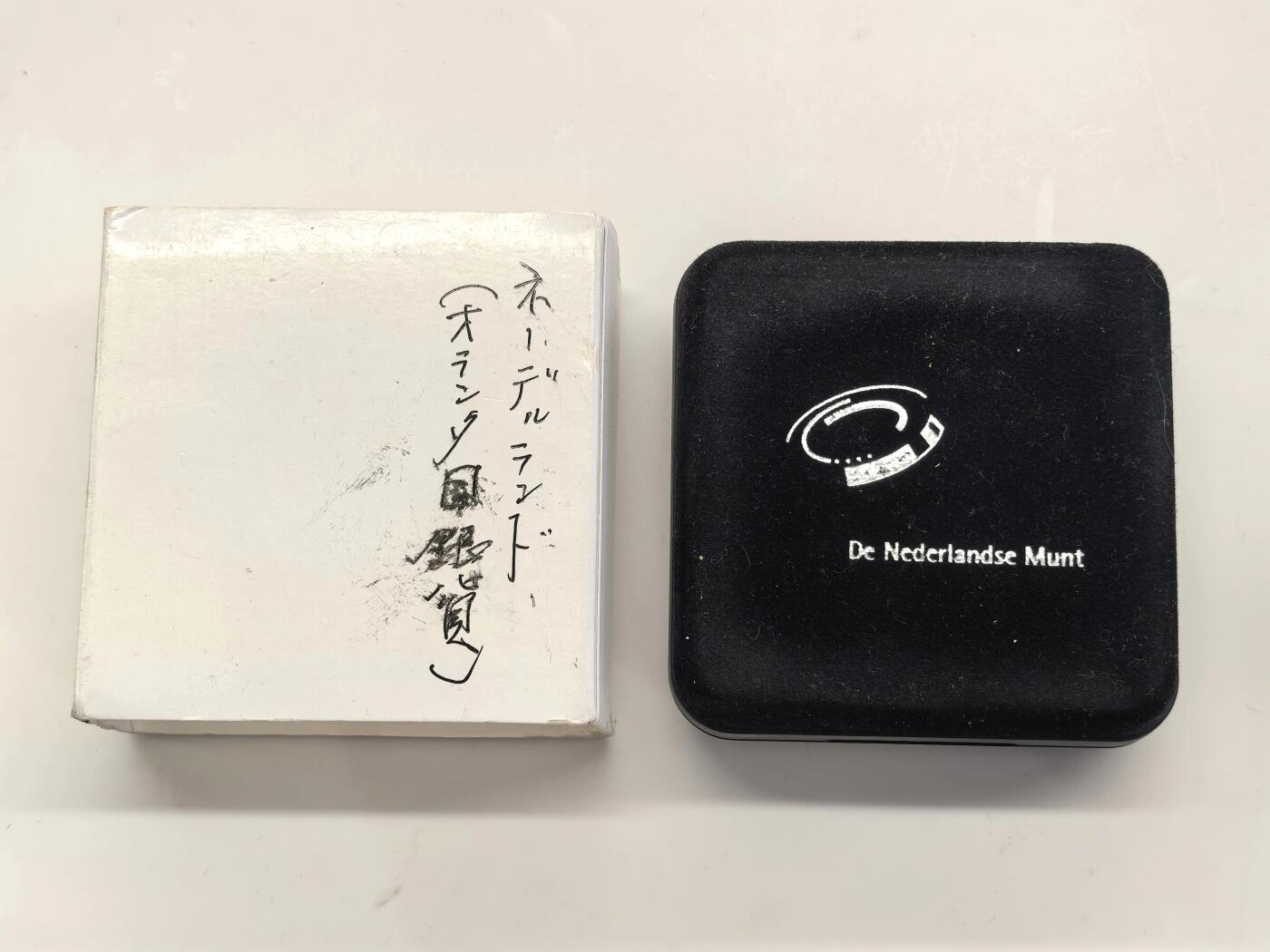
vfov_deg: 27.0
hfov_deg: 35.5
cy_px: 476
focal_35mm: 54
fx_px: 1981
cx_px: 635
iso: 160
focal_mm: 6.98
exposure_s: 1/100
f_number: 2
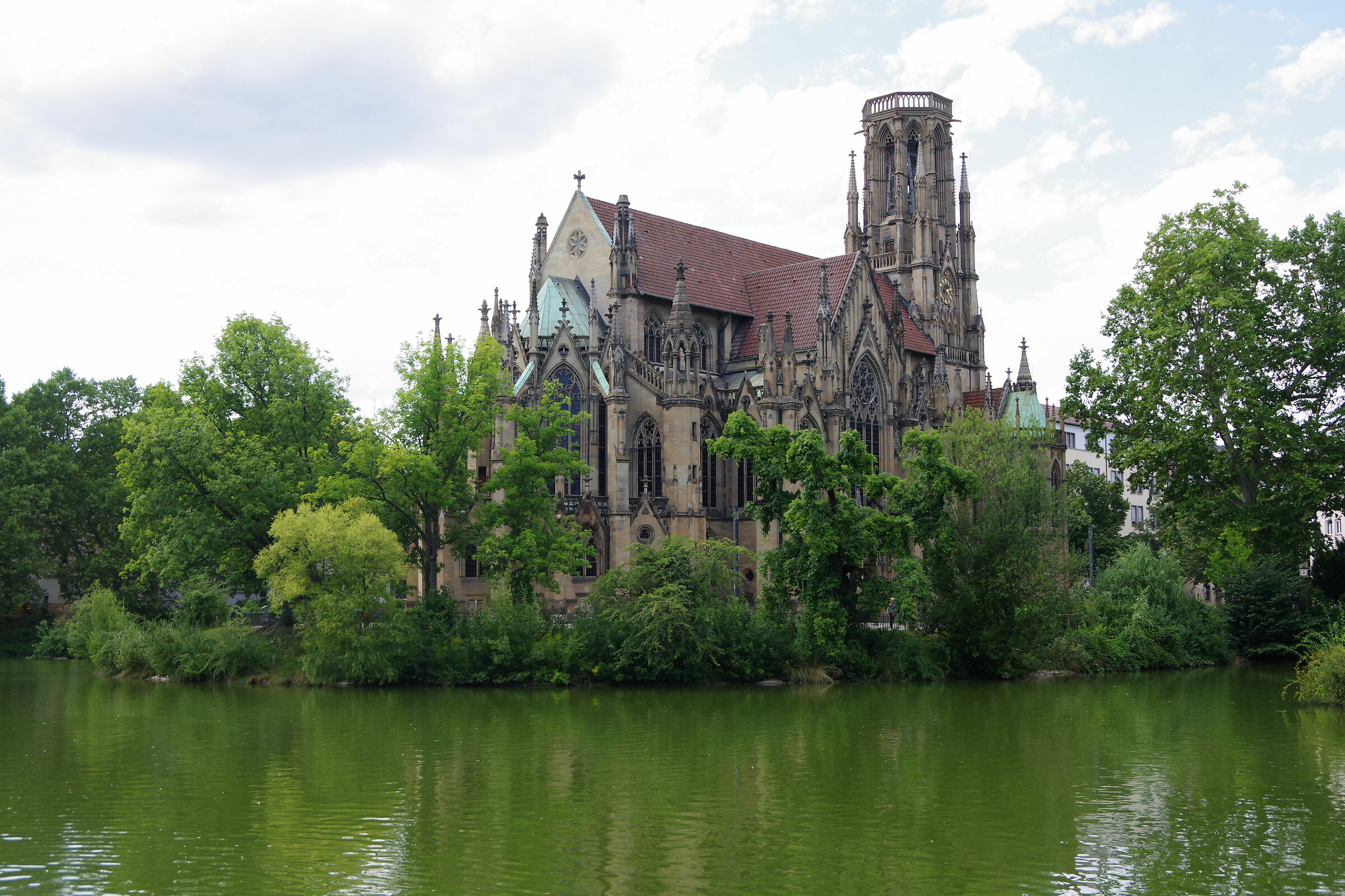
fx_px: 1569
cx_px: 672
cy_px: 448
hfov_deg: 46.4
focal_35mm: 42
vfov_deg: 31.9
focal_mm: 28
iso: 200
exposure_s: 1/160
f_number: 7.1
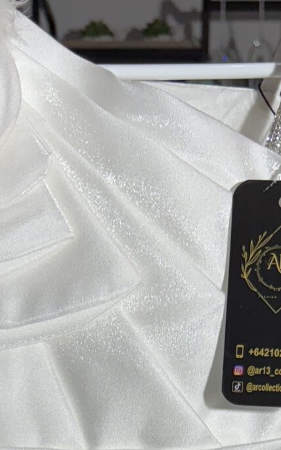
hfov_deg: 13.7
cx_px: 142
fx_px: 1166
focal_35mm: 95
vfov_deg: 18.5
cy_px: 735
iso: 80
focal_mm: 6.76
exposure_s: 1/315
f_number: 1.78
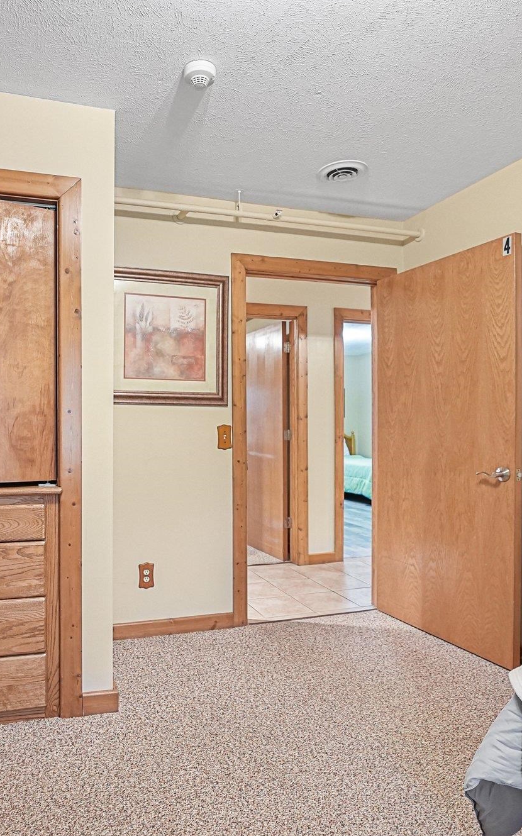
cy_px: 412
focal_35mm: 22
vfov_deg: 79.7
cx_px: 174
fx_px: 501
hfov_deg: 53.9
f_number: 3.2
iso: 2500
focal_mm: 14
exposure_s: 1/25
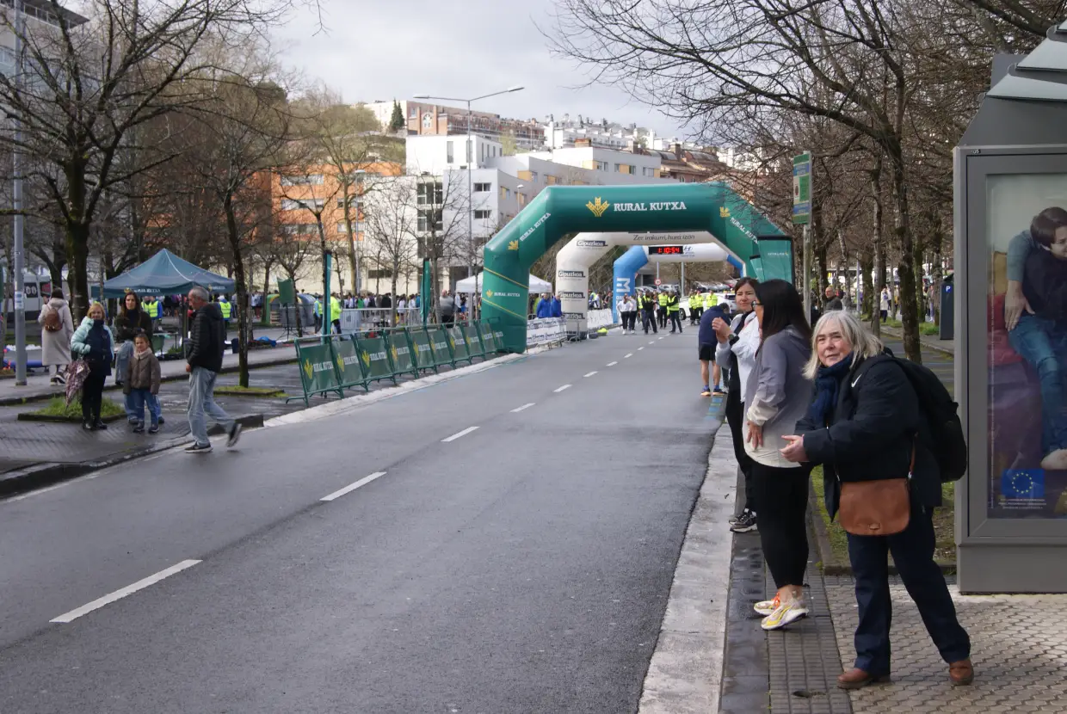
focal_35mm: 52
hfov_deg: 37.8
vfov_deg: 25.8
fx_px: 1558
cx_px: 534
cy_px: 357
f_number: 9
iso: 100
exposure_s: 1/80
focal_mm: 35
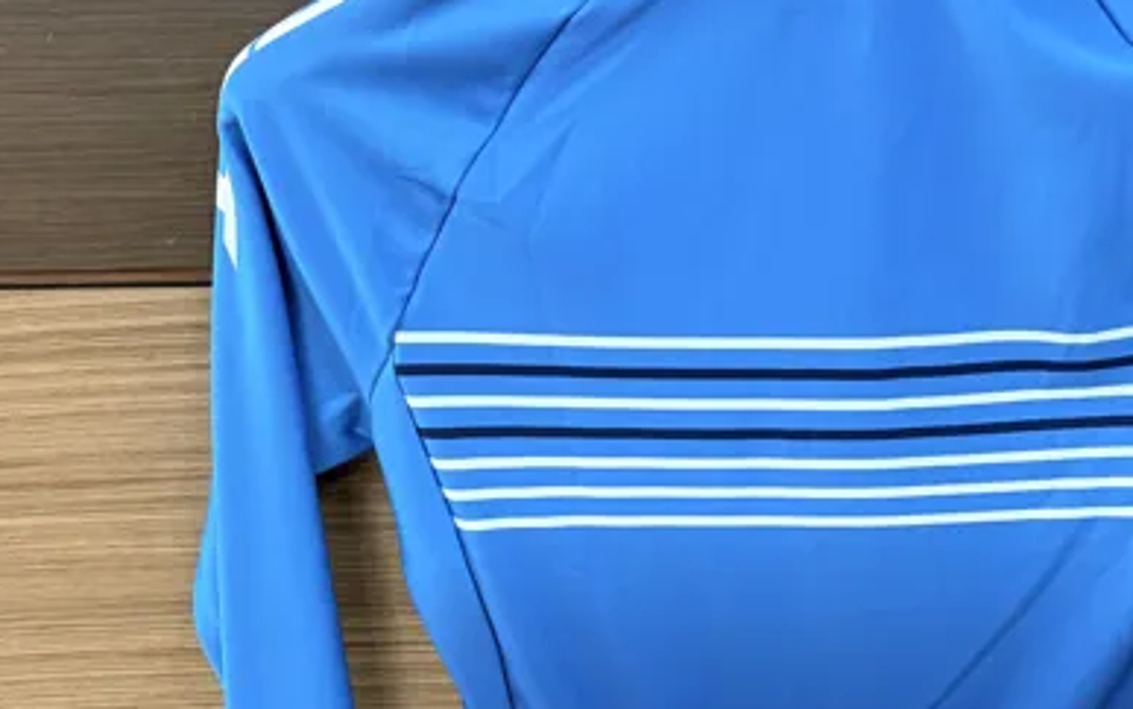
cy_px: 545
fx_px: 1760
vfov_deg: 22.5
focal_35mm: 57
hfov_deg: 35.4
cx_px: 735
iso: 250
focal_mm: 5.96
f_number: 1.6
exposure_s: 1/50
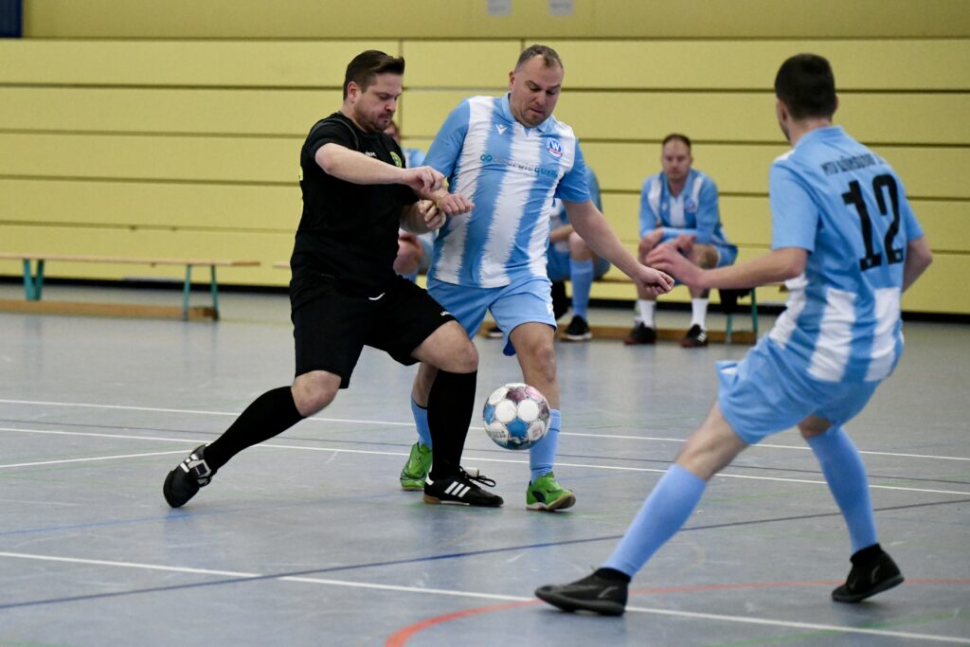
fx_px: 3638
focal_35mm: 135
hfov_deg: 15.2
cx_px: 485
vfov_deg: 10.2
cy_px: 324
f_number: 2.8
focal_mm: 135
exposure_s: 1/1600
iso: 8000
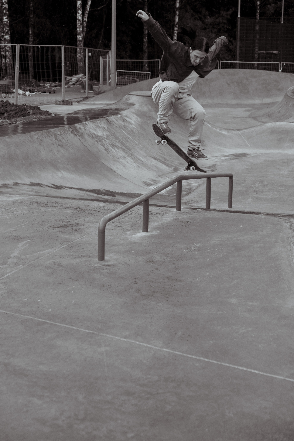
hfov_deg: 22.3
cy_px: 220
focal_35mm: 61
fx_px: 747
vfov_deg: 32.9
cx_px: 147
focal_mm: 40.7
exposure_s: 1/800
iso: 500
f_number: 4
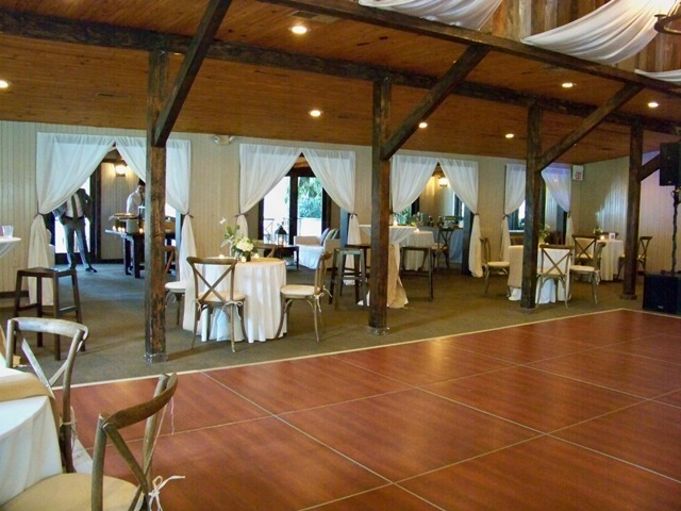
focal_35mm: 33
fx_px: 649
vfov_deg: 42.9
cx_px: 340
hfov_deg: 55.4
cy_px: 256
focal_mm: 5.85
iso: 1250
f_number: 2.8
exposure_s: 1/30
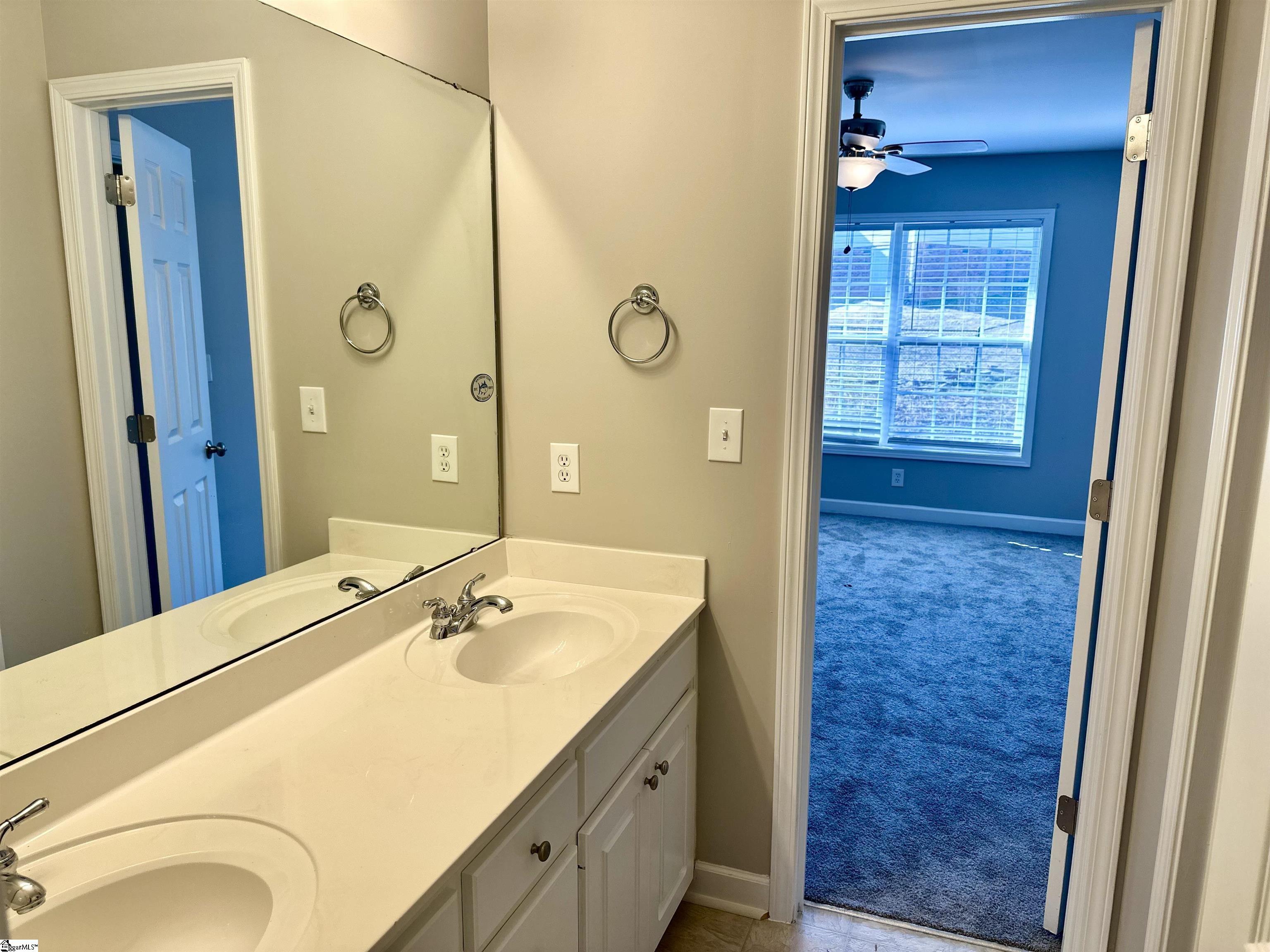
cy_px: 476
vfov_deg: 56.8
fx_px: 881
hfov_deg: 71.6
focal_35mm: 24
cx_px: 635
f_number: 1.78
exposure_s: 1/203
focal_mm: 6.86
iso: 80
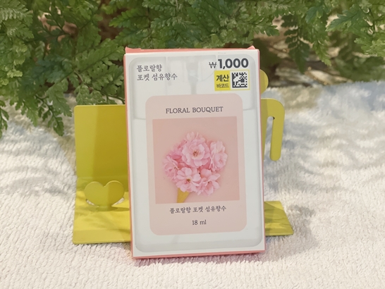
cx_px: 192
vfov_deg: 22.9
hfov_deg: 30.3
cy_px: 144
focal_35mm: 64
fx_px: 712
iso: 320
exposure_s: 1/30
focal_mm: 7.5
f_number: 2.2
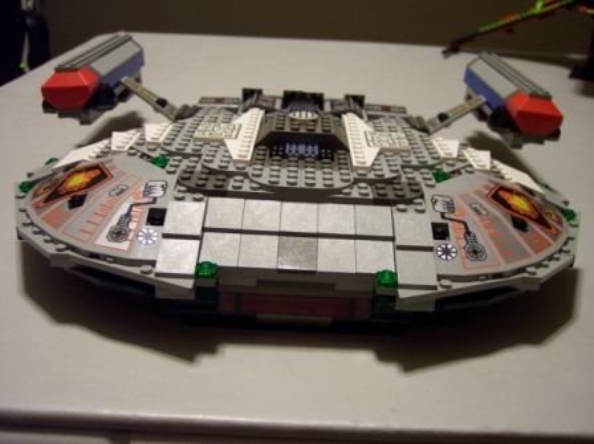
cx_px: 297
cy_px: 222
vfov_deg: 37.7
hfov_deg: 49.0
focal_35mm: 38
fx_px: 651
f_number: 2.8
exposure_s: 1/15
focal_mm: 8
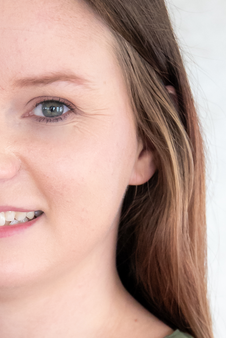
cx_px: 27
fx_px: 1855
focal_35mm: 197
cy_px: 270
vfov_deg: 10.4
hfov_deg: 7.0
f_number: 3.5
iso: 1600
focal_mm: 38
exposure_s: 1/160
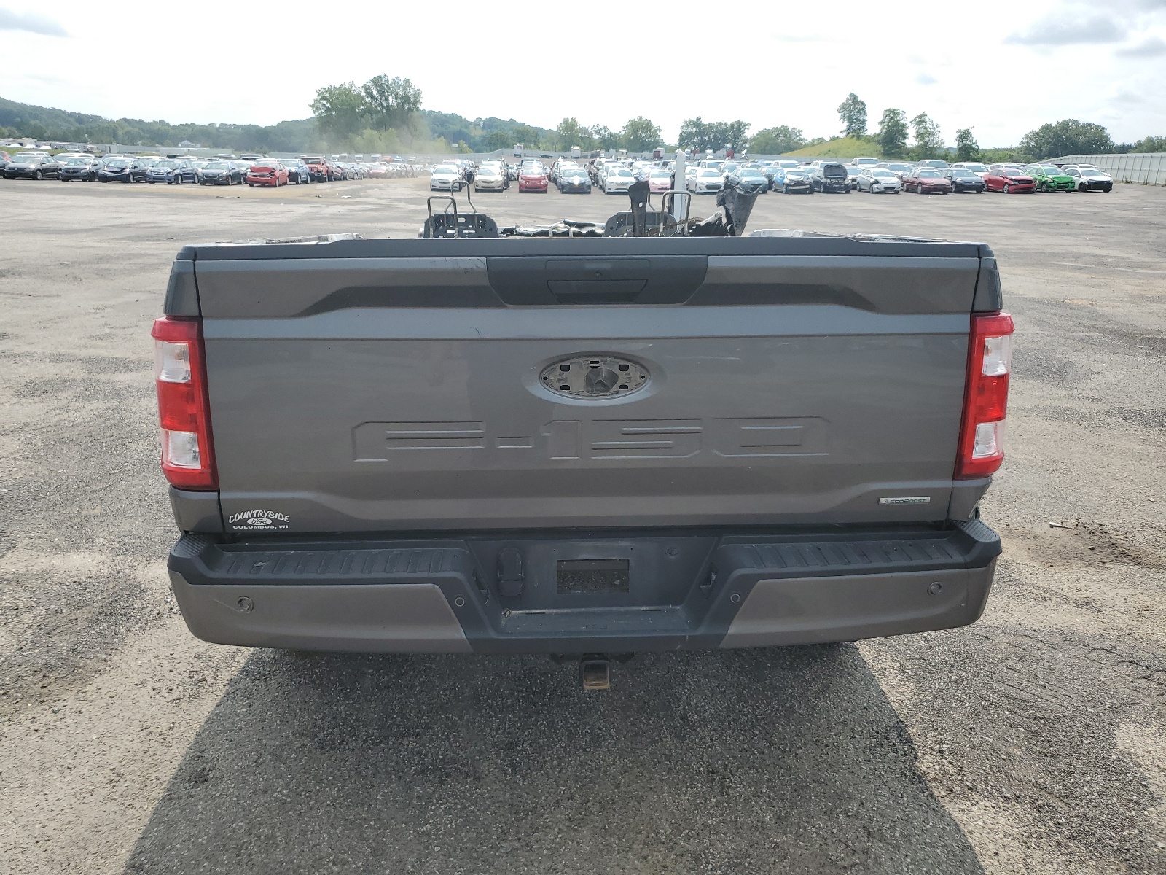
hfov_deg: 67.3
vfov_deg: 53.1
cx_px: 583
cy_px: 438
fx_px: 876
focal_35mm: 26
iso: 50
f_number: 1.5
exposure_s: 1/3333
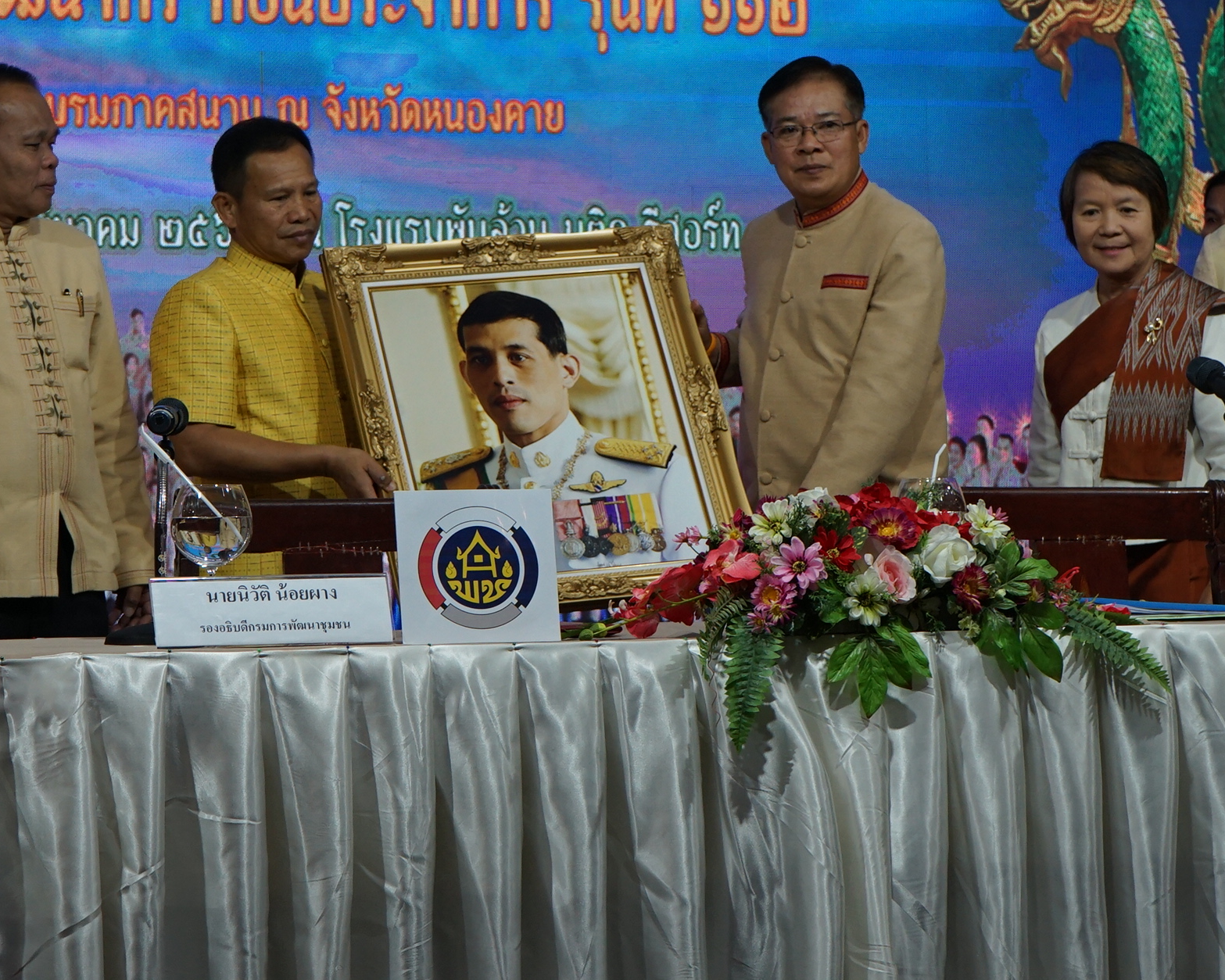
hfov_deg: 19.4
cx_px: 612
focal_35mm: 99
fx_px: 3590
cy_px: 281
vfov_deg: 15.5
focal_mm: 55
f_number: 8
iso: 800
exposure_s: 1/160
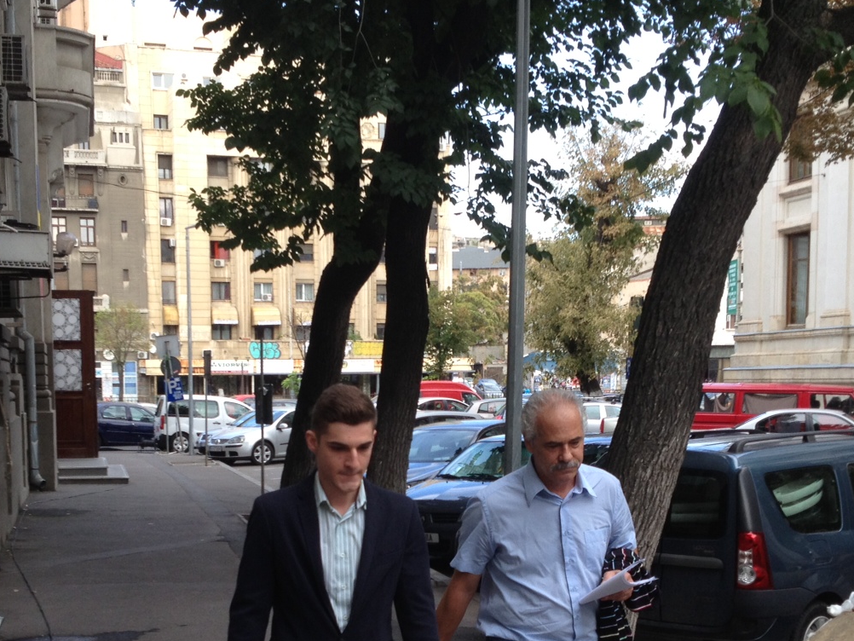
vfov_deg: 25.3
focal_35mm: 57
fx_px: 1407
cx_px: 384
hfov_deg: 33.7
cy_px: 489
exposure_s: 1/235
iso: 50
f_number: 2.4
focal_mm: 4.28
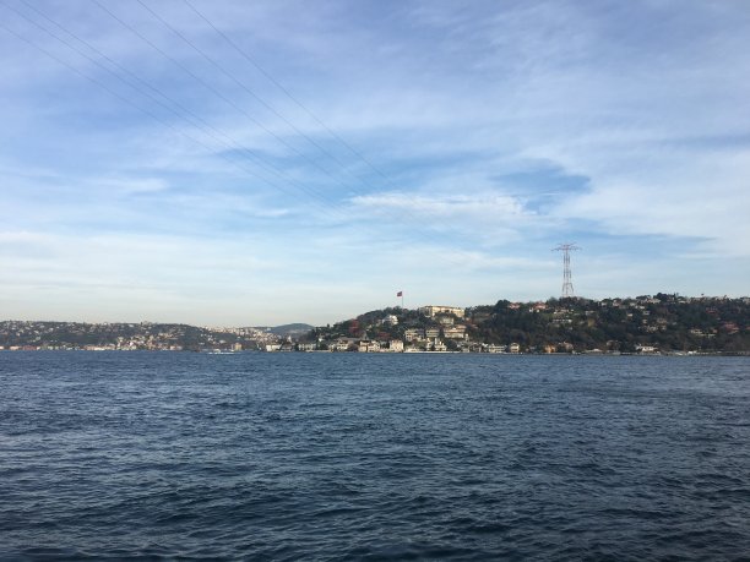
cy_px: 281
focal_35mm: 29
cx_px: 375
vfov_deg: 48.2
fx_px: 628
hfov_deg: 61.7
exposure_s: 1/1350
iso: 25
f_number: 2.2
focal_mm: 4.15
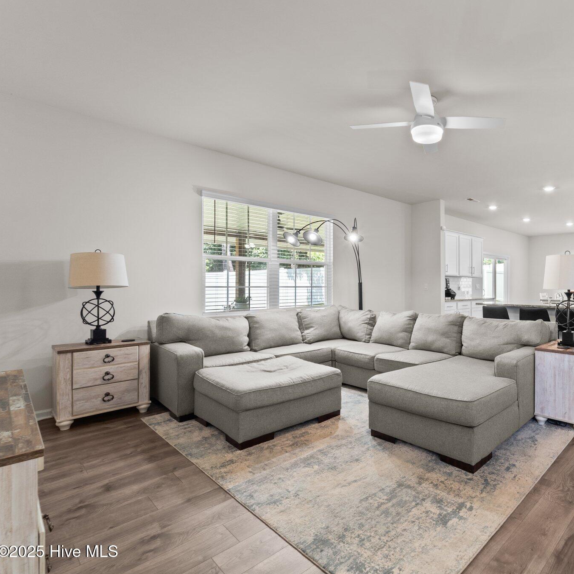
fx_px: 338
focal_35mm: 18
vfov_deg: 80.7
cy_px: 288
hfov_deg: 75.1
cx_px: 429
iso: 500
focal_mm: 14
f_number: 8
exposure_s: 1/3
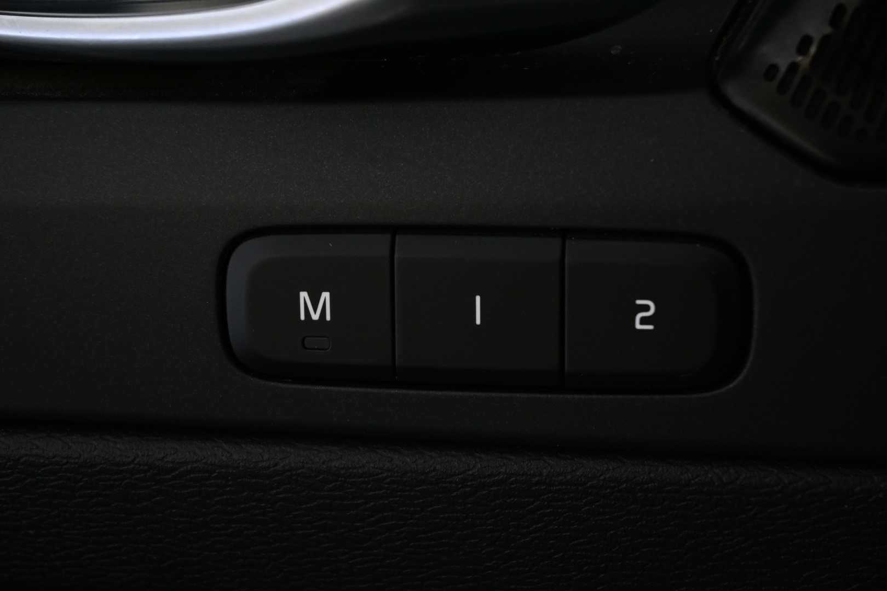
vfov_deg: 18.2
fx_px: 1848
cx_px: 444
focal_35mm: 75
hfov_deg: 27.0
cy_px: 296
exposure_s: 1/30
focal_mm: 50
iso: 1600
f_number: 6.3
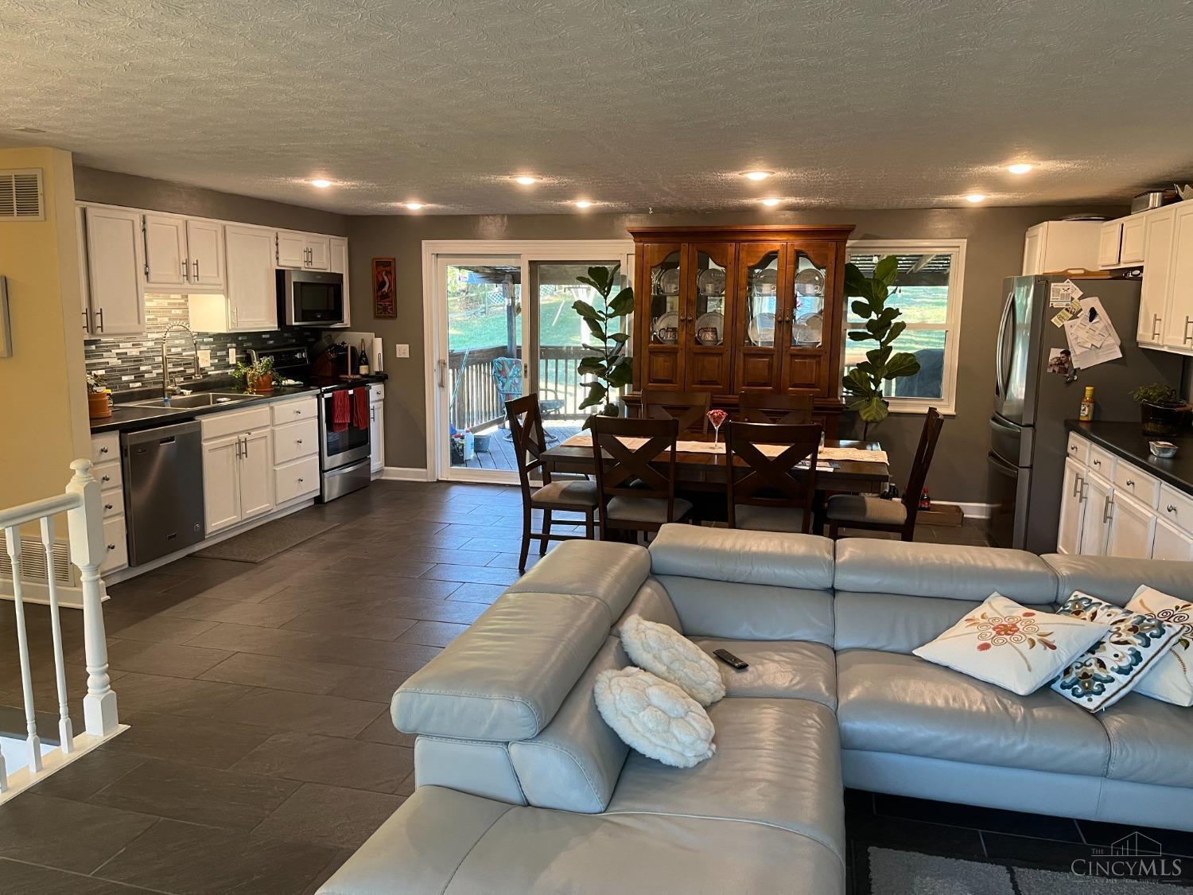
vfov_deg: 53.1
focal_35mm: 26
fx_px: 896
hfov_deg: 67.3
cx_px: 596
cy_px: 448
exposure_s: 1/60
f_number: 1.6
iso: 125
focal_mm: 5.1
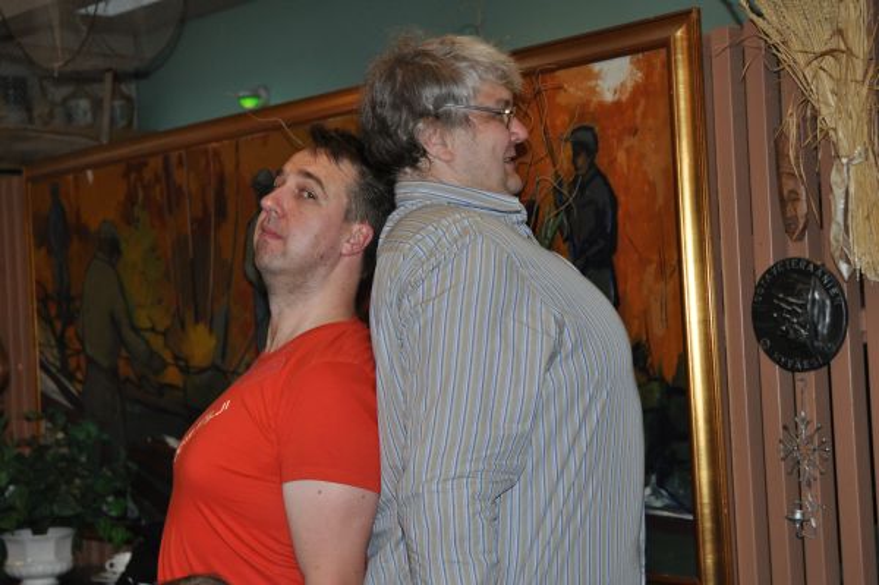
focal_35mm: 72
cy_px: 292
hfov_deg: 28.1
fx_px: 1757
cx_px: 440
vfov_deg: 18.9
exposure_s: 1/60
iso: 800
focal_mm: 48
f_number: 4.5
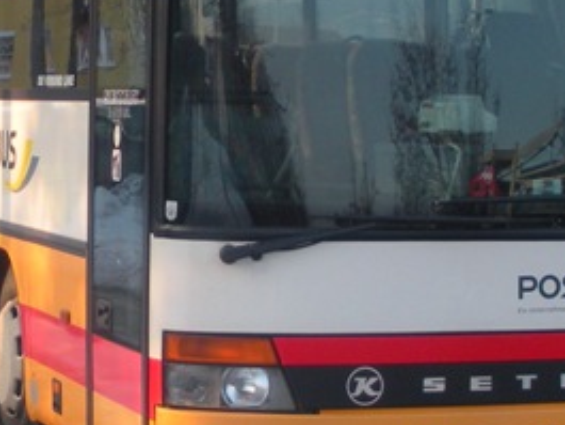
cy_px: 145
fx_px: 2270
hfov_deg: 14.1
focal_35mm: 139
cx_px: 119
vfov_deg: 10.7
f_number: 3.5
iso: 64
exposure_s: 1/132
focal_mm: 6.3
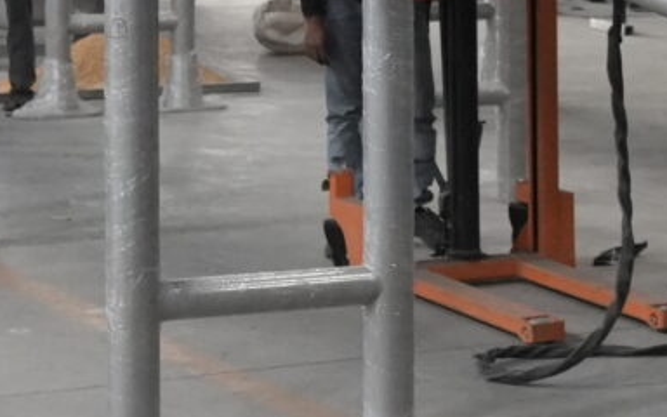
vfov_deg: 8.0
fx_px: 2963
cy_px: -62
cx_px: 844
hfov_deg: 12.5
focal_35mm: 163
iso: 4000
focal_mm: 24
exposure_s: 1/200
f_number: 4
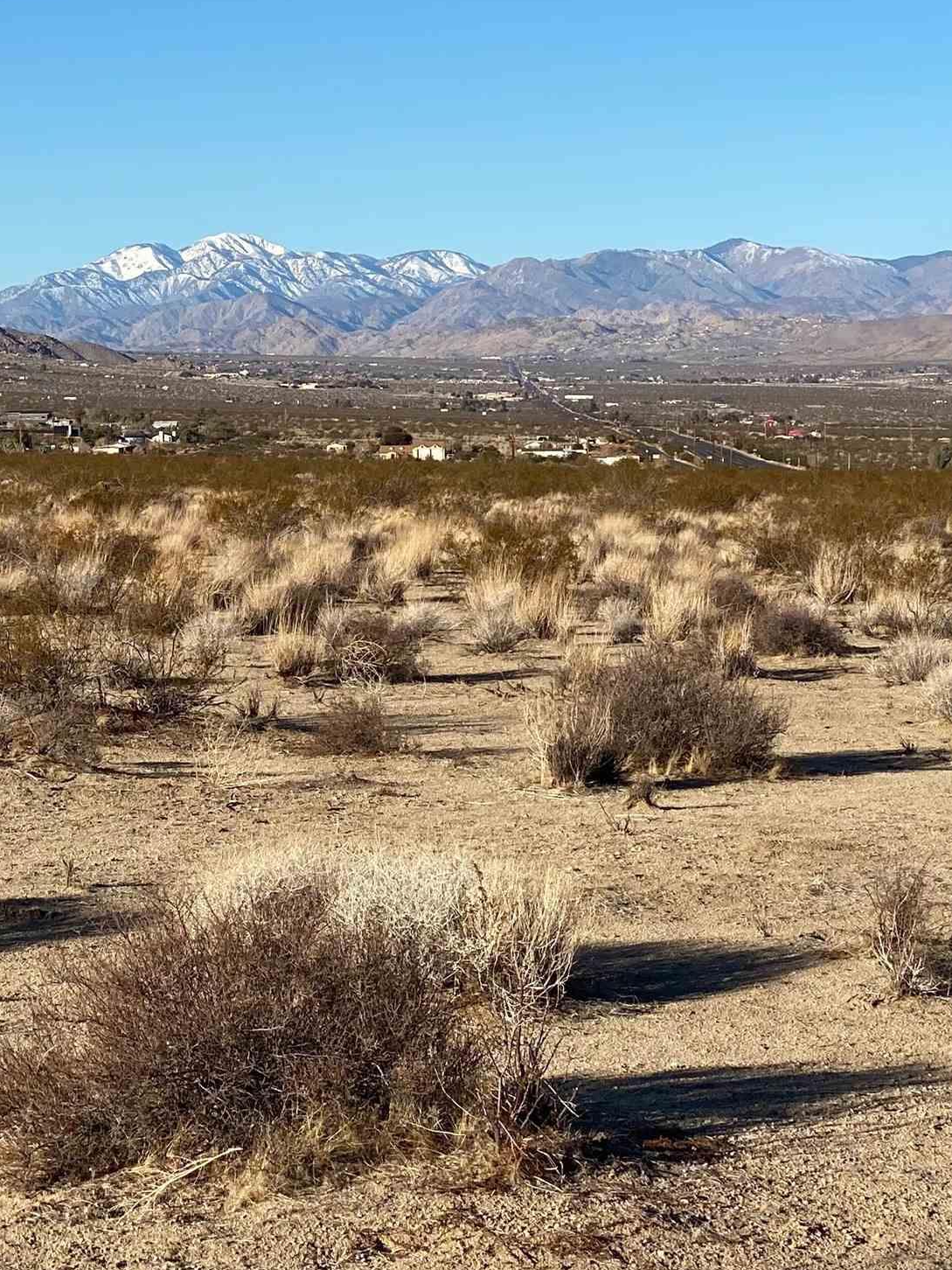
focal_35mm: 110
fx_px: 4034
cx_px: 460
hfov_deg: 13.5
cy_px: 422
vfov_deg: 17.8
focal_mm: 6
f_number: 2
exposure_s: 1/1845
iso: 20
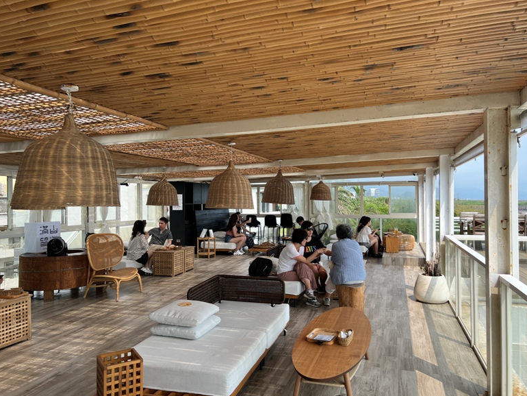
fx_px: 411
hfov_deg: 65.3
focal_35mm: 27
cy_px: 195
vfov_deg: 51.4
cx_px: 270
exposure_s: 1/1575
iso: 50
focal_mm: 5.7
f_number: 1.5
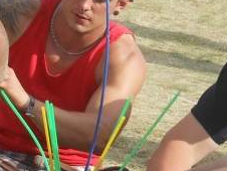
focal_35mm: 528
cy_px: 37
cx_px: 196
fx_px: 3466
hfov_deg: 3.7
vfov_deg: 2.8
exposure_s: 1/320
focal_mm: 22.6
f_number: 5
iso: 80
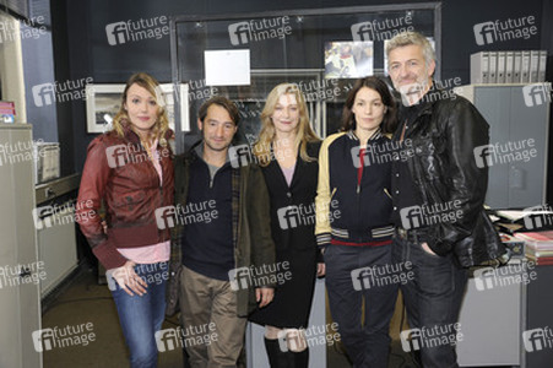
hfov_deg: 50.7
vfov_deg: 35.0
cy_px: 184
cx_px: 276
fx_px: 583
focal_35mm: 38
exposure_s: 1/160
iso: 1000
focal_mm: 38
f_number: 5.6
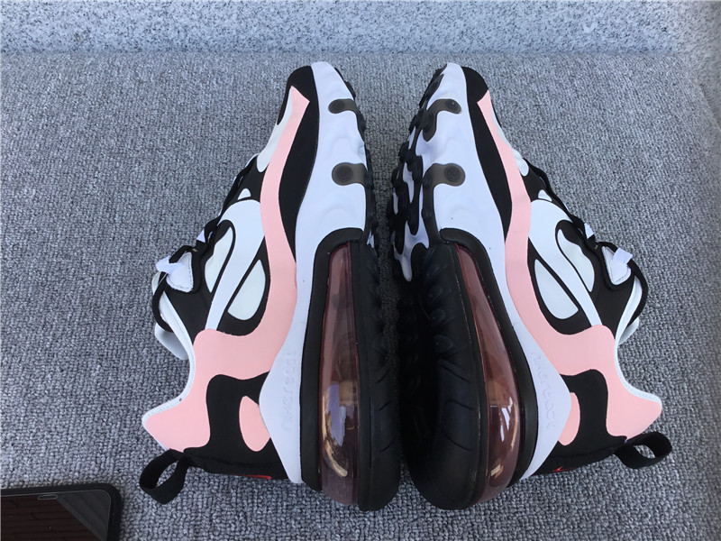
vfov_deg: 45.4
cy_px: 270
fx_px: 646
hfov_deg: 58.4
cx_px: 360
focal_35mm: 31
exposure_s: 1/357
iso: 25
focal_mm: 3.3
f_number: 2.4
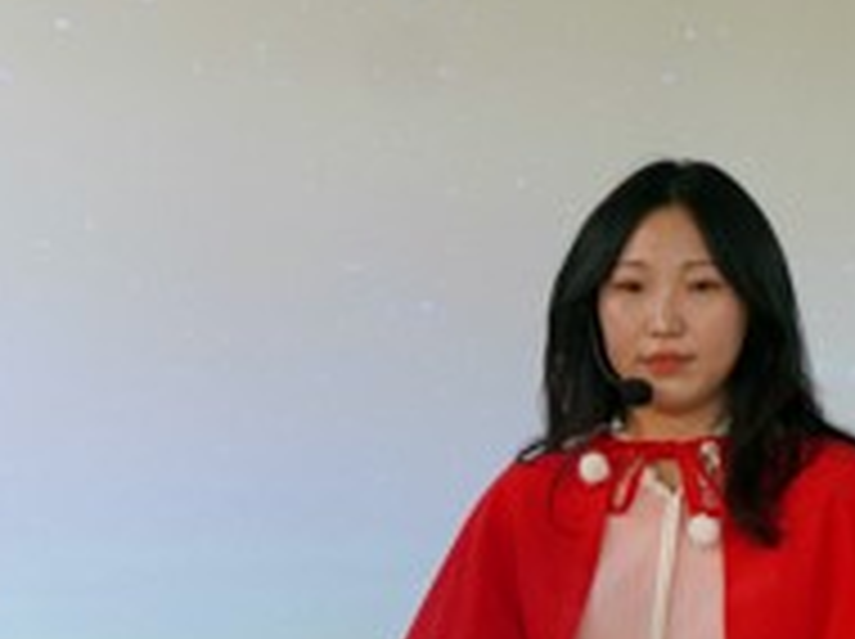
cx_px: -770
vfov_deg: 2.9
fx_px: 12606
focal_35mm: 511
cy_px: 860
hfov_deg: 3.9
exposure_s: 1/160
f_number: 4
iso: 500
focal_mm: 112
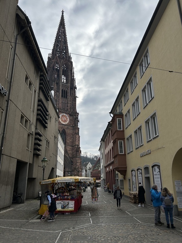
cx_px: 91
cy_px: 122
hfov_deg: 53.1
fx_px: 182
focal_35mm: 26
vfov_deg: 67.3
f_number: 1.5
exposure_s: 1/6211
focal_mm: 5.7
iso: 50
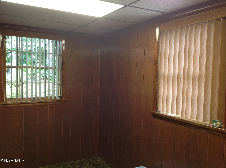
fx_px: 228
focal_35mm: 35
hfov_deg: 52.7
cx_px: 113
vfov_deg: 40.6
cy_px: 84
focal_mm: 4.28
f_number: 2.4
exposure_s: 1/15
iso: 80
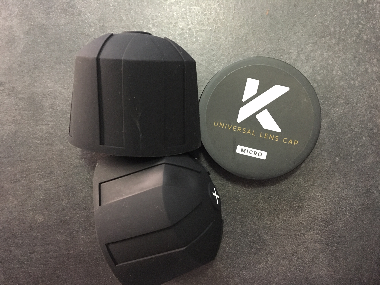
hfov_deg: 61.7
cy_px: 142
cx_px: 190
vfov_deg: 48.2
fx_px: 318
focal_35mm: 29
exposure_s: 1/17
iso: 400
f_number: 2.2
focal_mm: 4.15
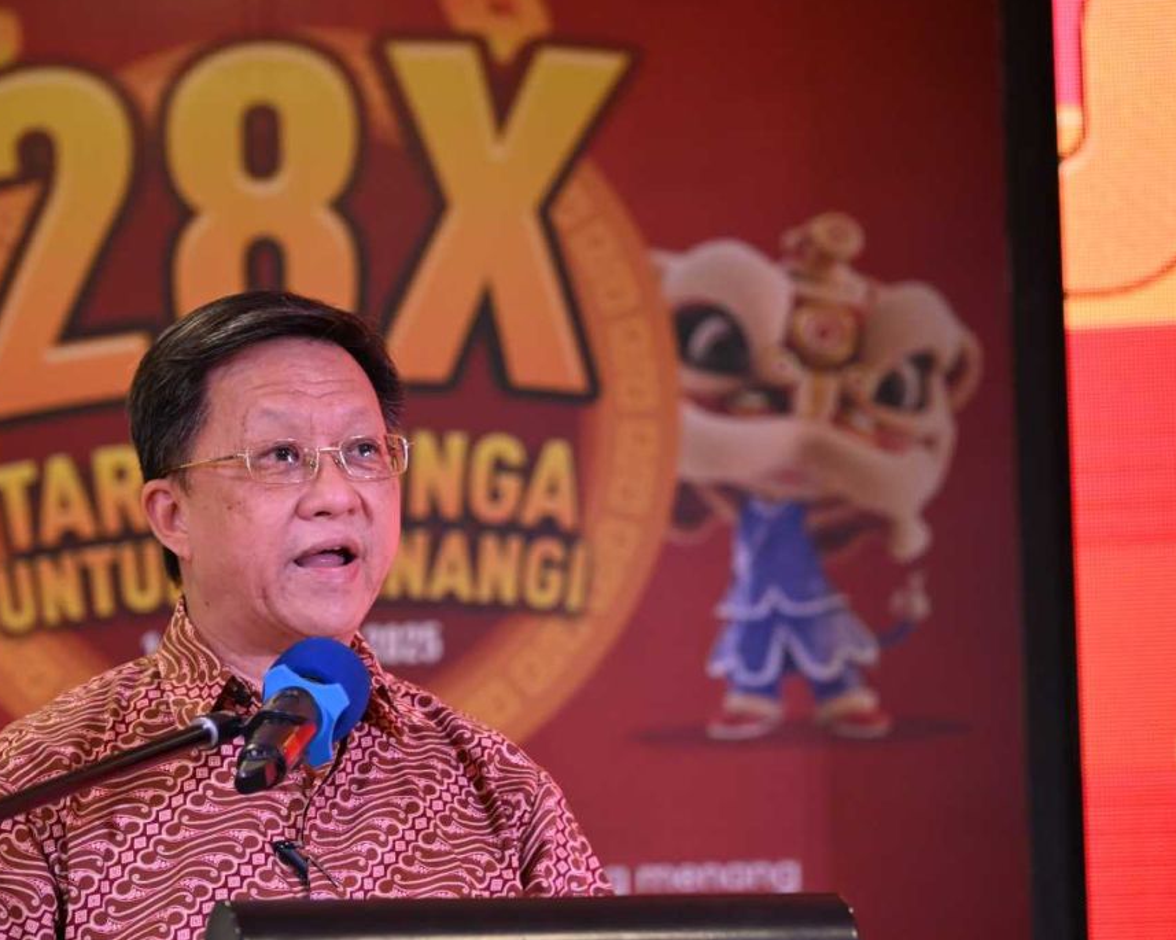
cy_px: 497
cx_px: 480
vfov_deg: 9.5
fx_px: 5671
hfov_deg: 11.8
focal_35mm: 163
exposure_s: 1/160
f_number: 4
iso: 3200
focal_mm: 120
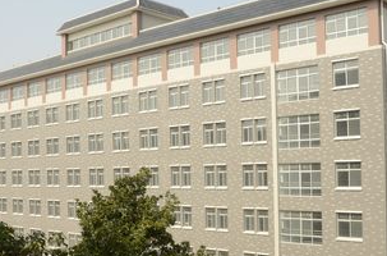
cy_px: 160
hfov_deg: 42.9
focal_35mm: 46
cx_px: 199
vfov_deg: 28.9
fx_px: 493
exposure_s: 1/200
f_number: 7.1
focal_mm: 16
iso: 100
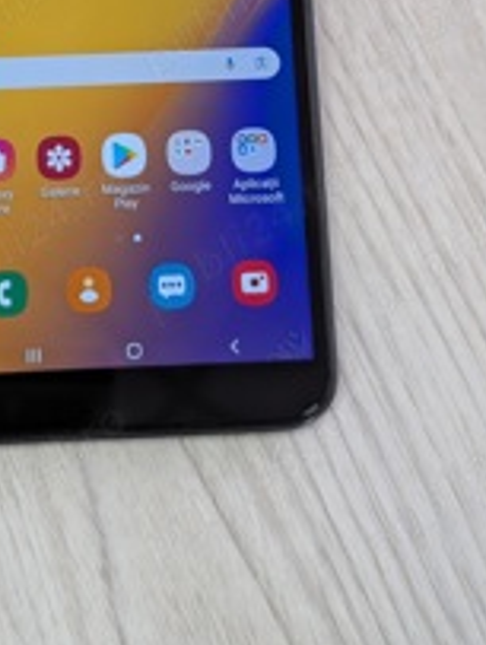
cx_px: 133
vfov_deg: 20.4
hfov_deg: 15.7
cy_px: 48
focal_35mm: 94
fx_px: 1754
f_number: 1.85
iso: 49
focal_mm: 6.81
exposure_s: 1/44.9
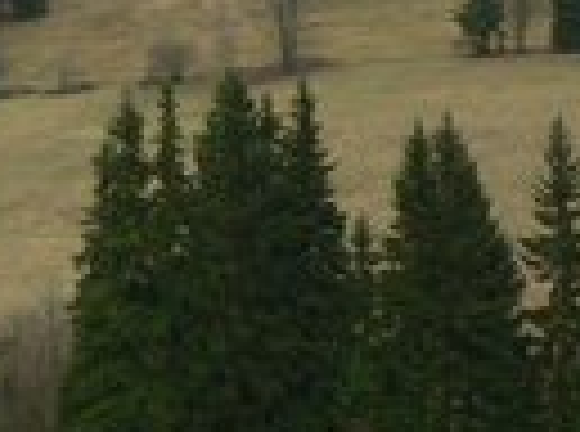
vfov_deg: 13.0
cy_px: -18
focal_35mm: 112
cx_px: -27
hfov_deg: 17.1
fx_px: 1871
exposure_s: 1/60
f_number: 2.8
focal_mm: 6
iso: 80
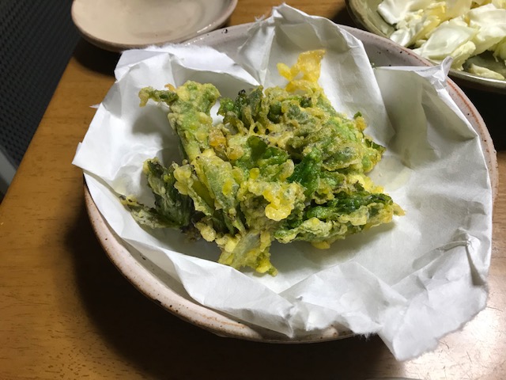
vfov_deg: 49.7
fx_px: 409
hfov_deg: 63.4
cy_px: 190
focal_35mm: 28
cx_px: 253
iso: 40
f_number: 1.8
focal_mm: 3.99
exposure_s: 1/24
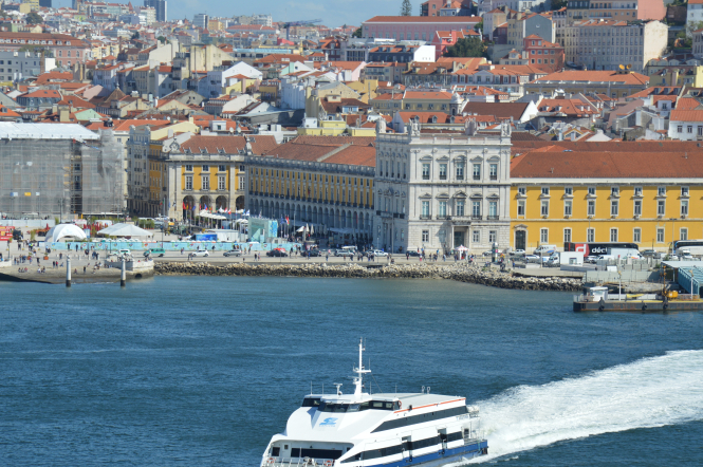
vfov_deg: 7.2
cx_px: 396
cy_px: 263
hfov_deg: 10.9
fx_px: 3699
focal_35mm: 190
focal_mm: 105
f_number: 8
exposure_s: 1/250
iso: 100
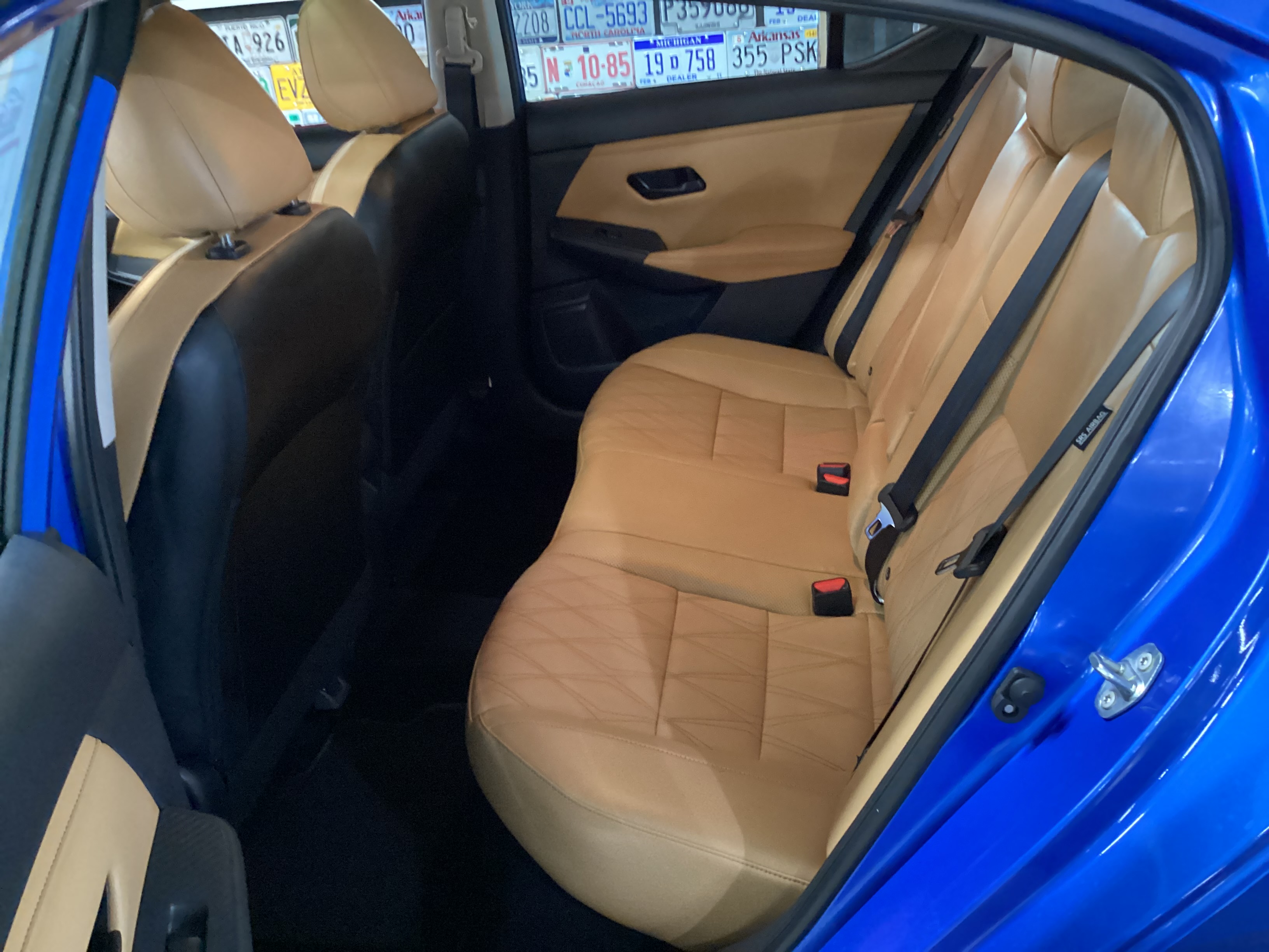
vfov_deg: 45.4
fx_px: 1136
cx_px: 634
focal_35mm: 31
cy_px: 476
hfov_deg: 58.4
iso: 800
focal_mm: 3.3
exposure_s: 1/20
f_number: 2.4
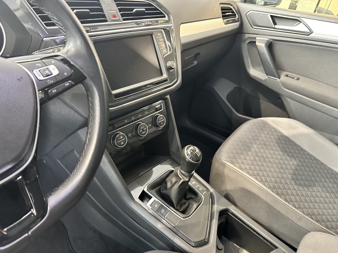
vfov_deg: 56.8
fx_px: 234
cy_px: 126
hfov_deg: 71.6
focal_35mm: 24
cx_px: 169
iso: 640
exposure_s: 1/33
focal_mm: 6.86
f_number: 1.78
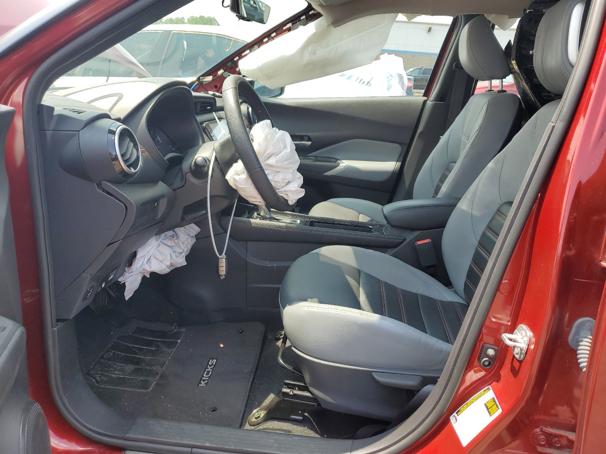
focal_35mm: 26
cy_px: 227
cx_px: 303
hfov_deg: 67.3
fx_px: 455
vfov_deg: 53.1
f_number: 1.5
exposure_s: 1/667
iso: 50
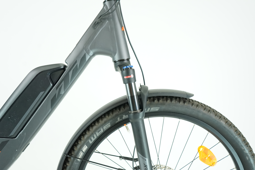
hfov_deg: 61.9
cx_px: 128
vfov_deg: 43.6
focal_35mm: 30
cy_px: 85
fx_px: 212
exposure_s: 1/200
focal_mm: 30
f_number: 4
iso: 2000
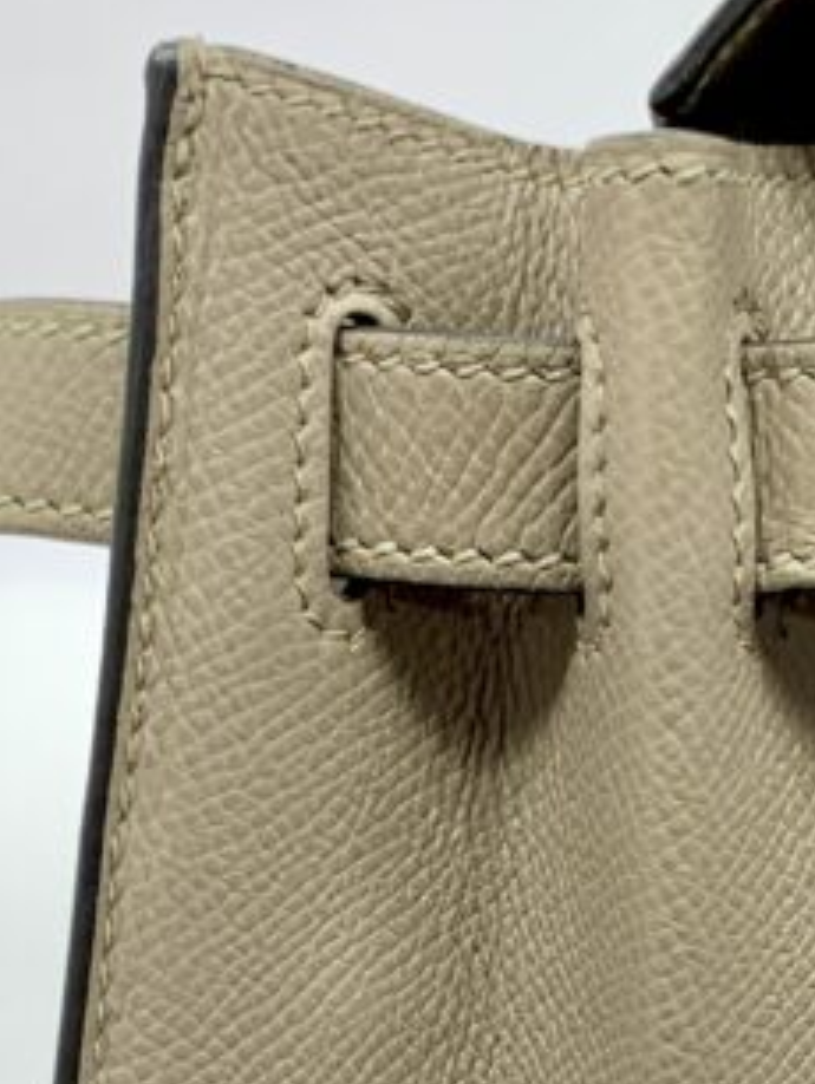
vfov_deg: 21.0
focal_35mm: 87
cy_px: 1279
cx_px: 620
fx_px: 2727
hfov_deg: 16.9
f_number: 1.8
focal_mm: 4.25
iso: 80
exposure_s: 1/100
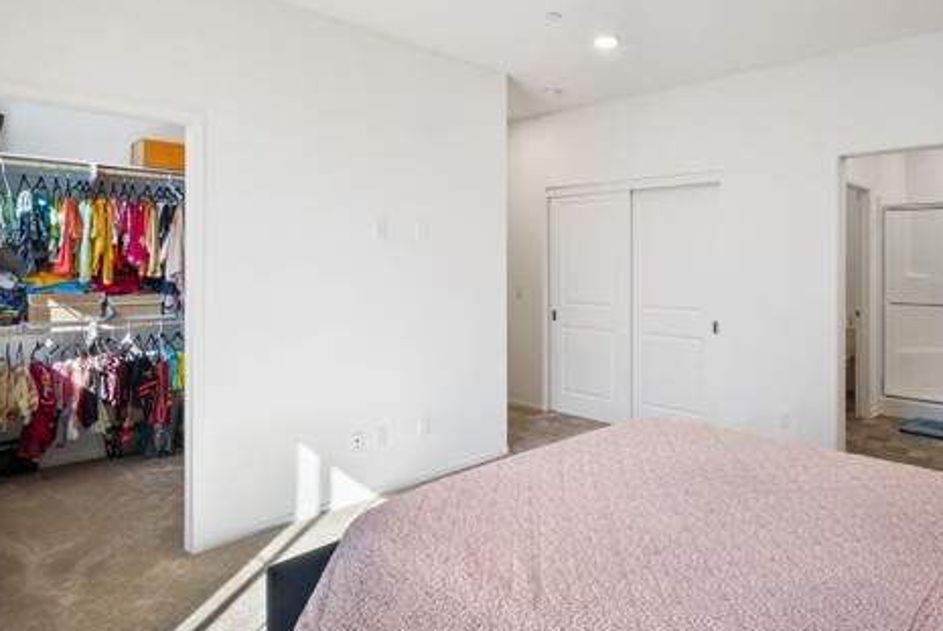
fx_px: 577
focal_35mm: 22
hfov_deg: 77.0
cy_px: 267
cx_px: 594
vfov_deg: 57.1
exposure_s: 6
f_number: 22
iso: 40
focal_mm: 16
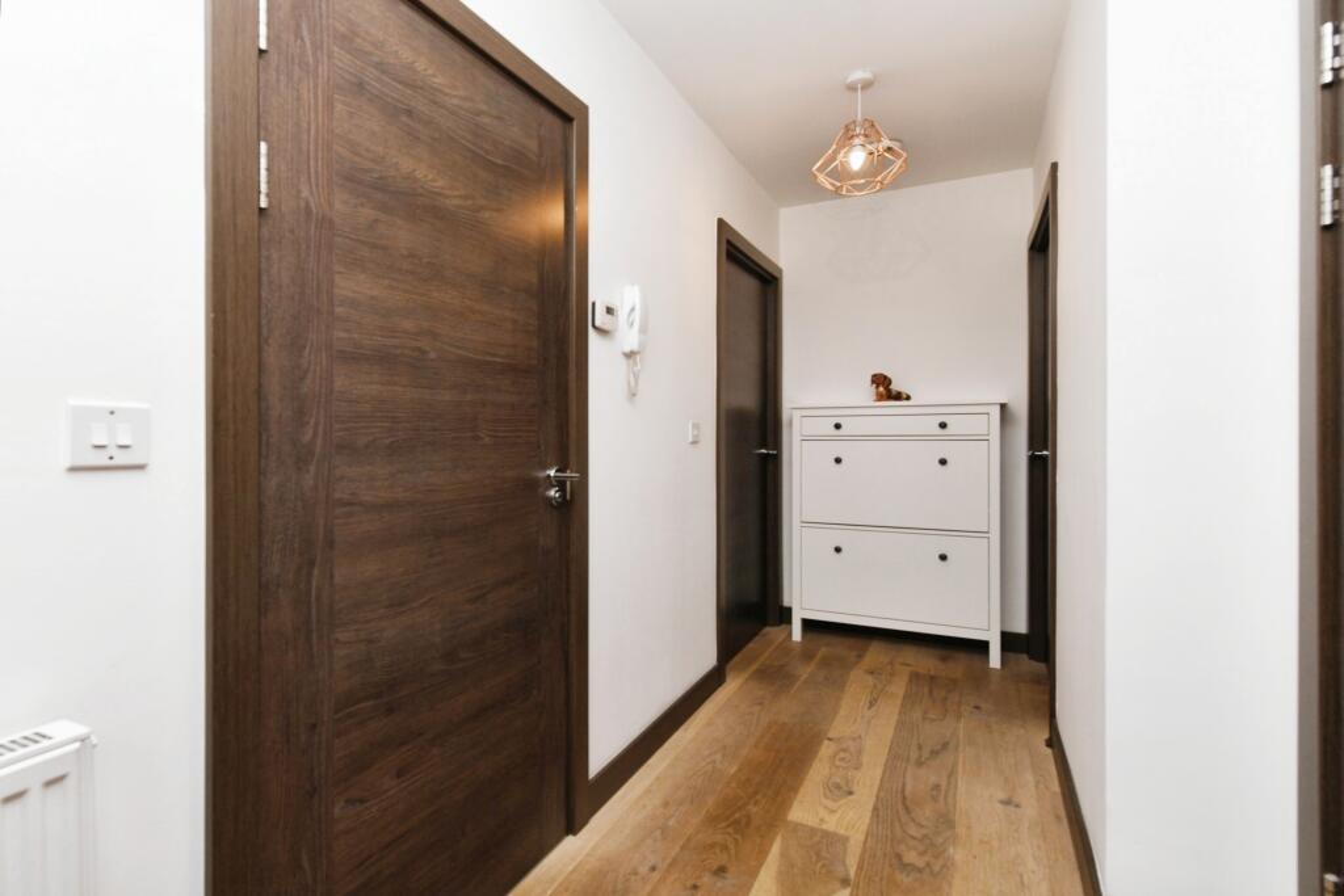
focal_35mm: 16
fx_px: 597
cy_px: 448
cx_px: 672
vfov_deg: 73.8
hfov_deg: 96.7
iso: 800
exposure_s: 1/60
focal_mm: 16
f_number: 8
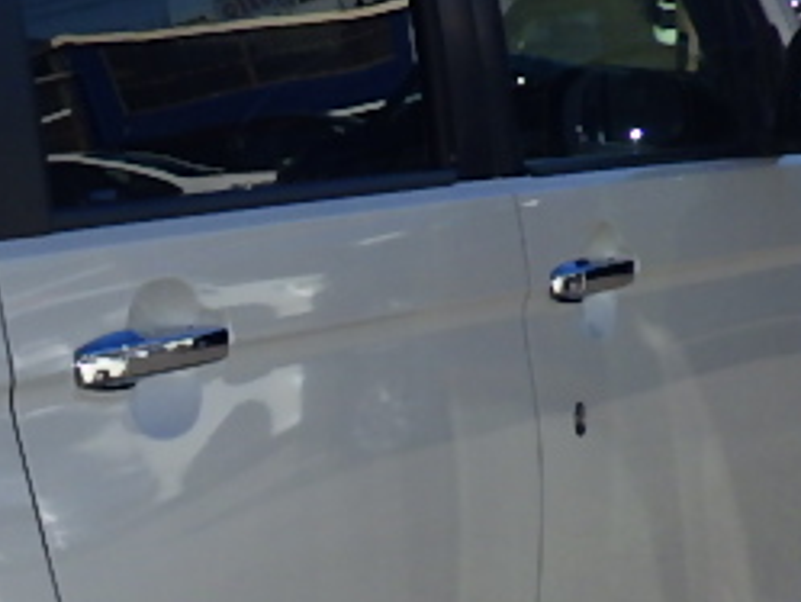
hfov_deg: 13.5
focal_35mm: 140
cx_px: -296
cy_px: 612
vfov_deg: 10.5
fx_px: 3241
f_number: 4.6
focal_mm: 6.1
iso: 125
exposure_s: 1/1000
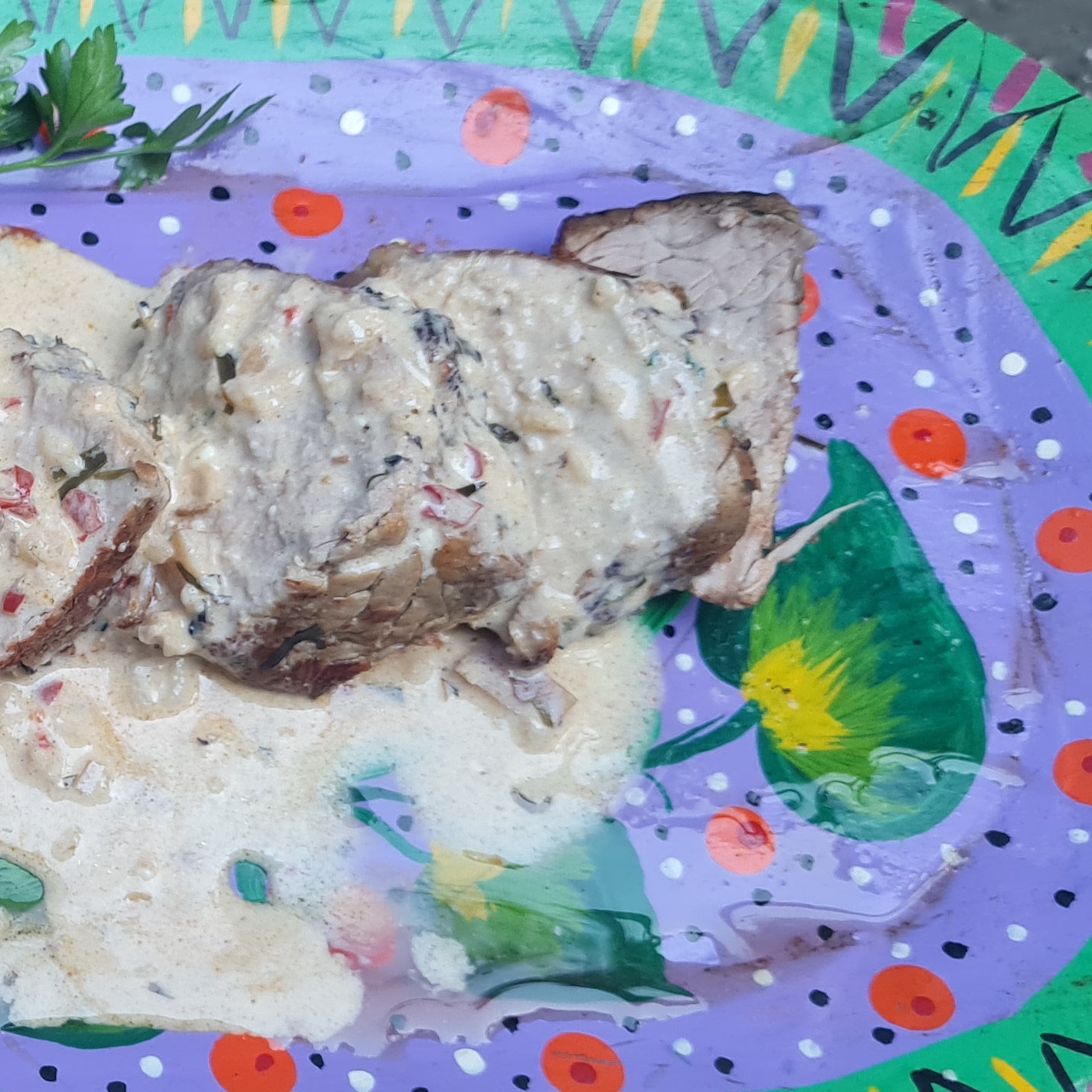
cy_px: 560
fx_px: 2320
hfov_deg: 23.8
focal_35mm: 65
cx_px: -271
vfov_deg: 26.5
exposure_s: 1/120
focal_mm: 5.4
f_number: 1.8
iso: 320
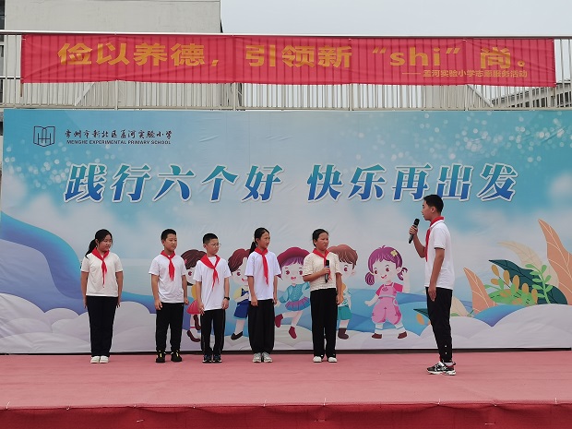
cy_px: 214
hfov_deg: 42.9
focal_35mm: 44
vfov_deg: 32.9
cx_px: 286
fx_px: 727
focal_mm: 5.58
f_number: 1.8
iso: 50
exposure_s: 1/1267
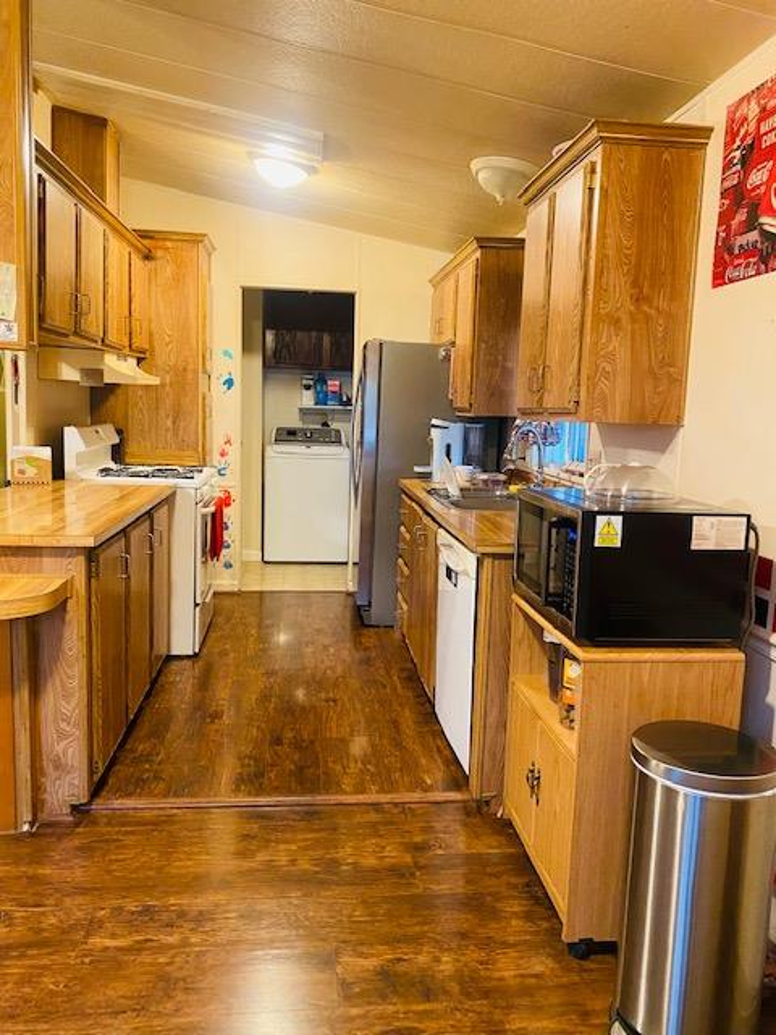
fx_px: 777
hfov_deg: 53.1
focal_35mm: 26
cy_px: 518
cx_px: 388
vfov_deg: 67.3
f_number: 1.8
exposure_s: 1/60
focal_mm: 4.25
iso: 400
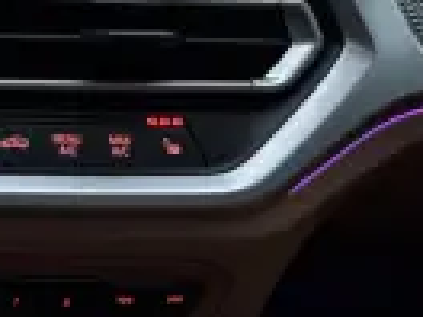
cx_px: -109
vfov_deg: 11.2
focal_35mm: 131
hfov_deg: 14.5
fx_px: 1601
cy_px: -29
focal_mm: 6.76
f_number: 1.78
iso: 400
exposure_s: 1/38
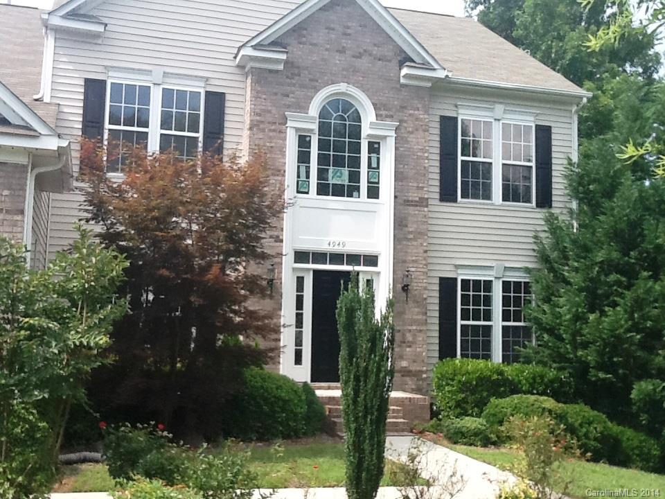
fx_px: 845
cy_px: 250
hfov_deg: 42.9
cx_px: 332
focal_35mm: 44
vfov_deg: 32.9
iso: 40
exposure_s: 1/685
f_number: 2.4
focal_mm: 2.03
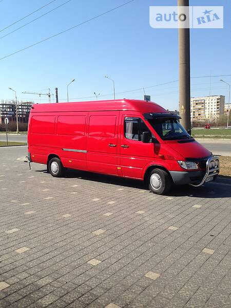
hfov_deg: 42.9
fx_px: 294
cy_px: 154
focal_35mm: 33
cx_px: 116
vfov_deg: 55.4
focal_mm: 4.1
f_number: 2.4
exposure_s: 1/1391
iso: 50
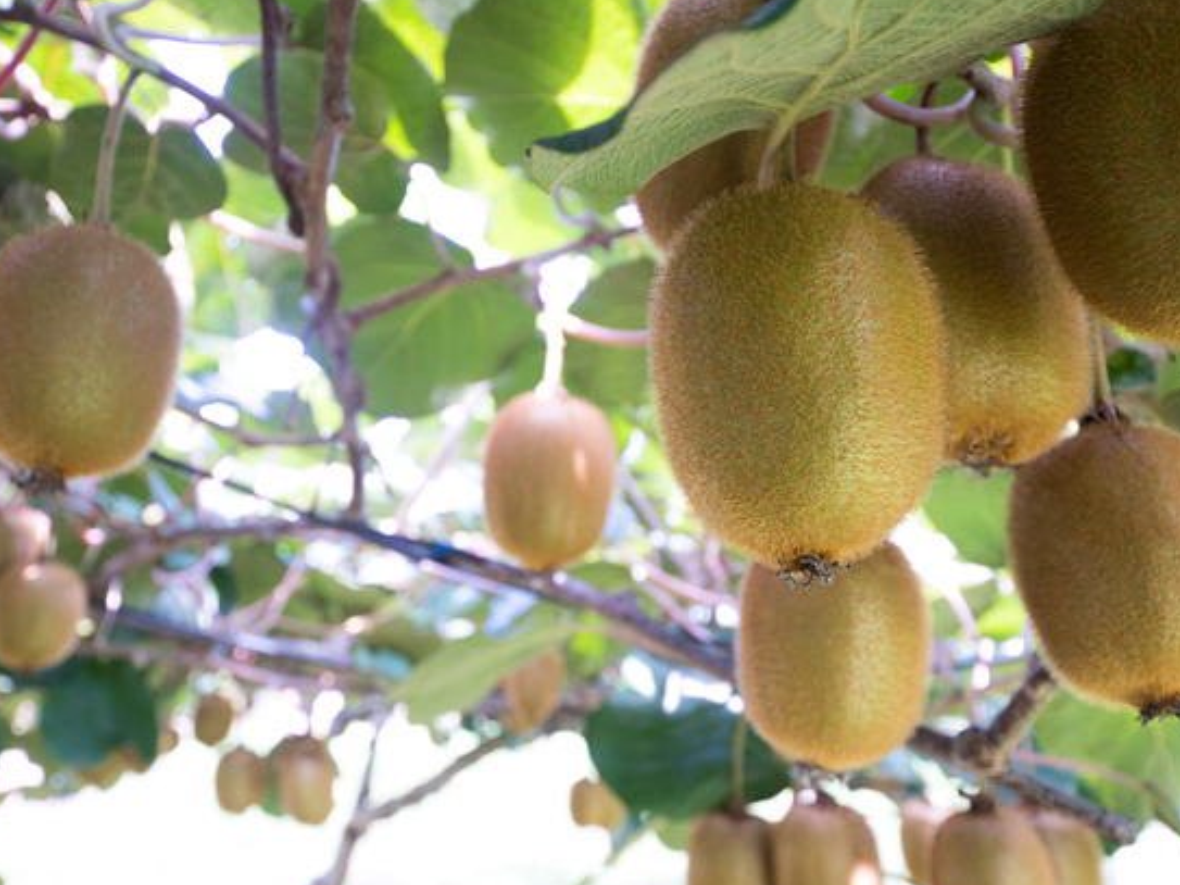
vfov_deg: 58.8
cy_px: 469
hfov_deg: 73.9
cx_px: 615
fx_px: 784
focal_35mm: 23
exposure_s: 1/60
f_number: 2.8
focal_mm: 8
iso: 320
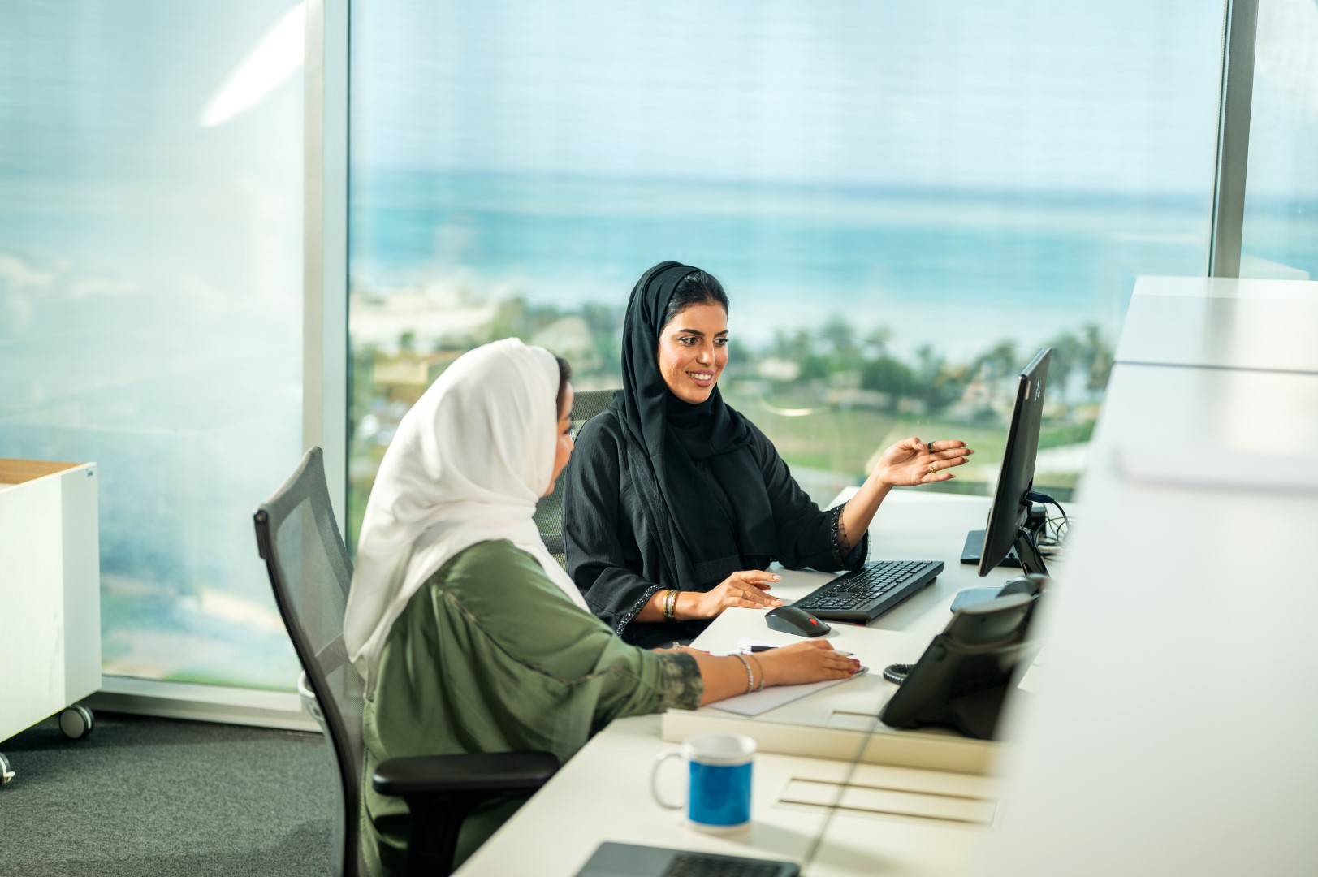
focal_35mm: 50
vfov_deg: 27.0
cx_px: 659
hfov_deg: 39.6
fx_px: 1829
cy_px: 438
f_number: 1.8
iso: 200
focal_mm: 50
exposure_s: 1/320
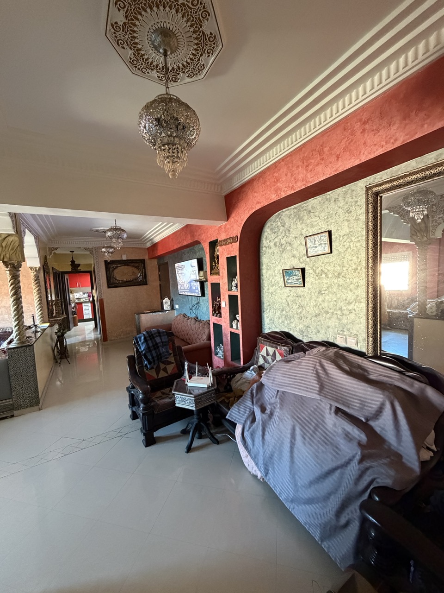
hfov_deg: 85.7
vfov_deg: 102.1
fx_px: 239
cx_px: 222
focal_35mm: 14
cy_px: 296
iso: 800
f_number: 2.2
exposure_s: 1/60
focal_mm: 2.22
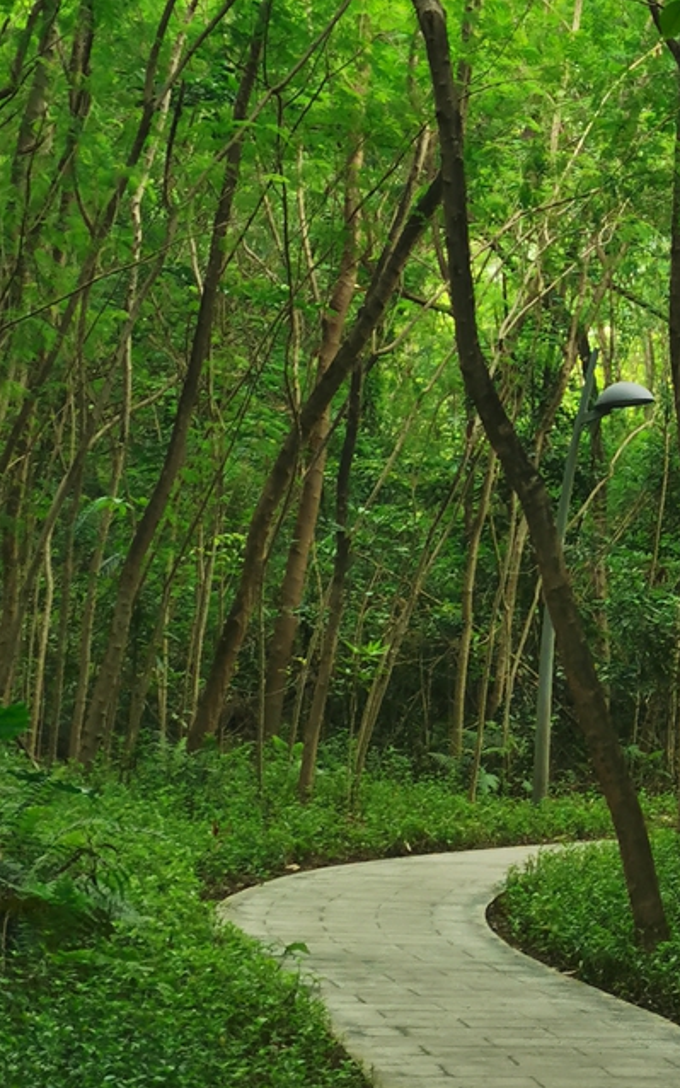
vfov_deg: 18.1
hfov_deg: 11.3
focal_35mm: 115
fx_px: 3412
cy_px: 421
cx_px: 586
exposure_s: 1/100
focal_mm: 5.58
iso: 125
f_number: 1.8
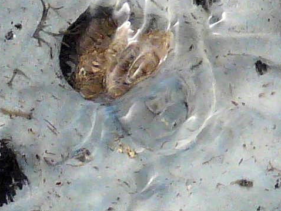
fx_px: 5880
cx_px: -163
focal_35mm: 724
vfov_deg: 2.0
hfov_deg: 2.7
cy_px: 511
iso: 100
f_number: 4
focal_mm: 17.5
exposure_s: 1/200
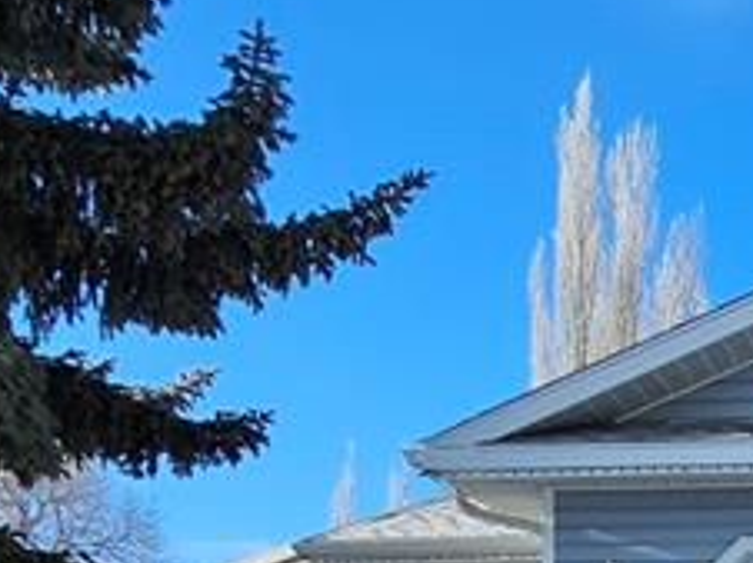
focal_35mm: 59
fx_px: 1282
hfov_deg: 28.4
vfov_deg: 22.1
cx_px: 910
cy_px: 746
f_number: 2.2
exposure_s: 1/1920
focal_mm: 2.2
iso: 50
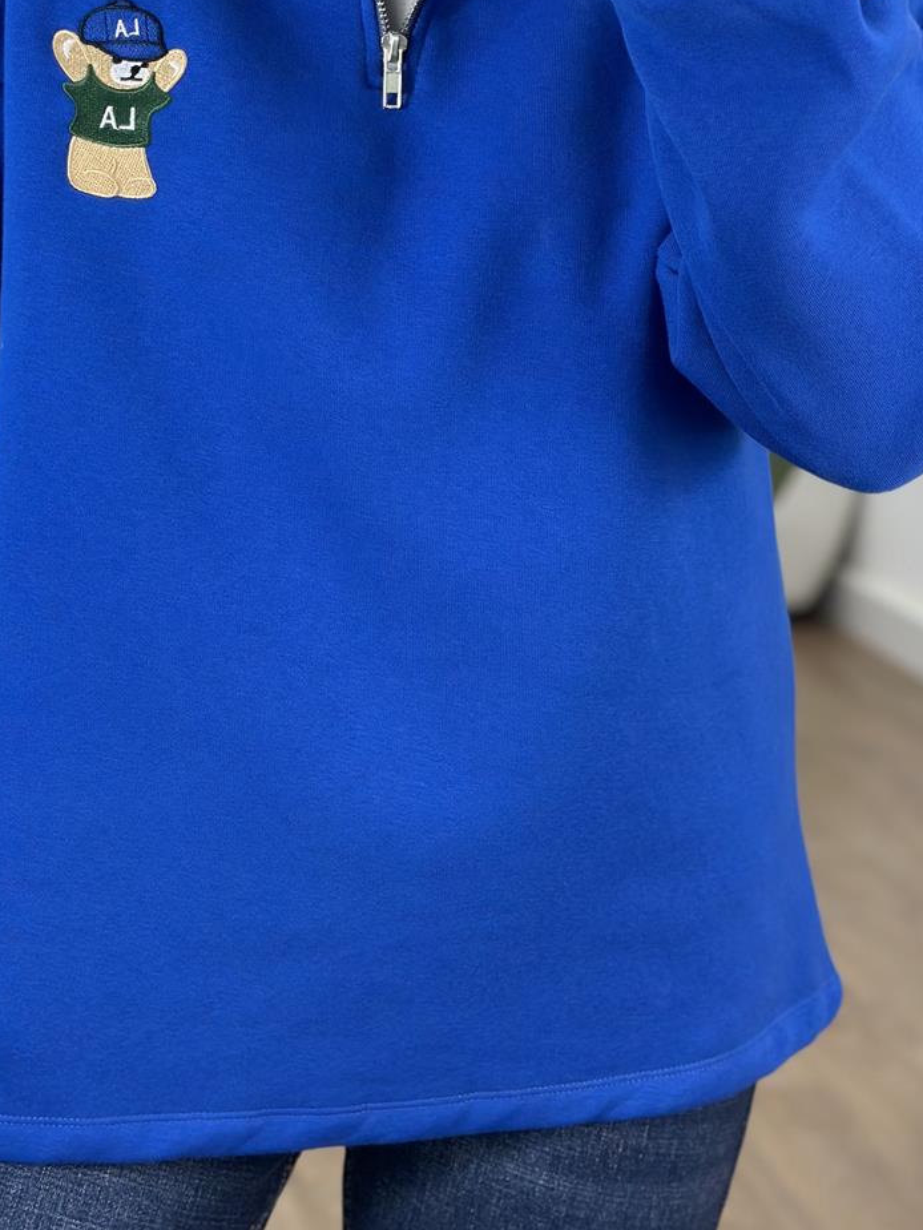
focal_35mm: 83
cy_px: 453
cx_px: 383
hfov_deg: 17.8
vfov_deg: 23.5
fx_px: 2950
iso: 100
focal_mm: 6.86
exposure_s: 1/100
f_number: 1.78
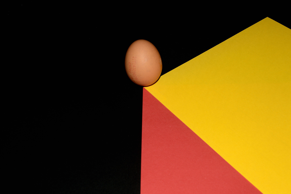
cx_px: 146
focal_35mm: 57
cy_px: 97
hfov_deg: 35.1
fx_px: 460
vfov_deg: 23.7
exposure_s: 1/200
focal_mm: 38
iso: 100
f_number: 13
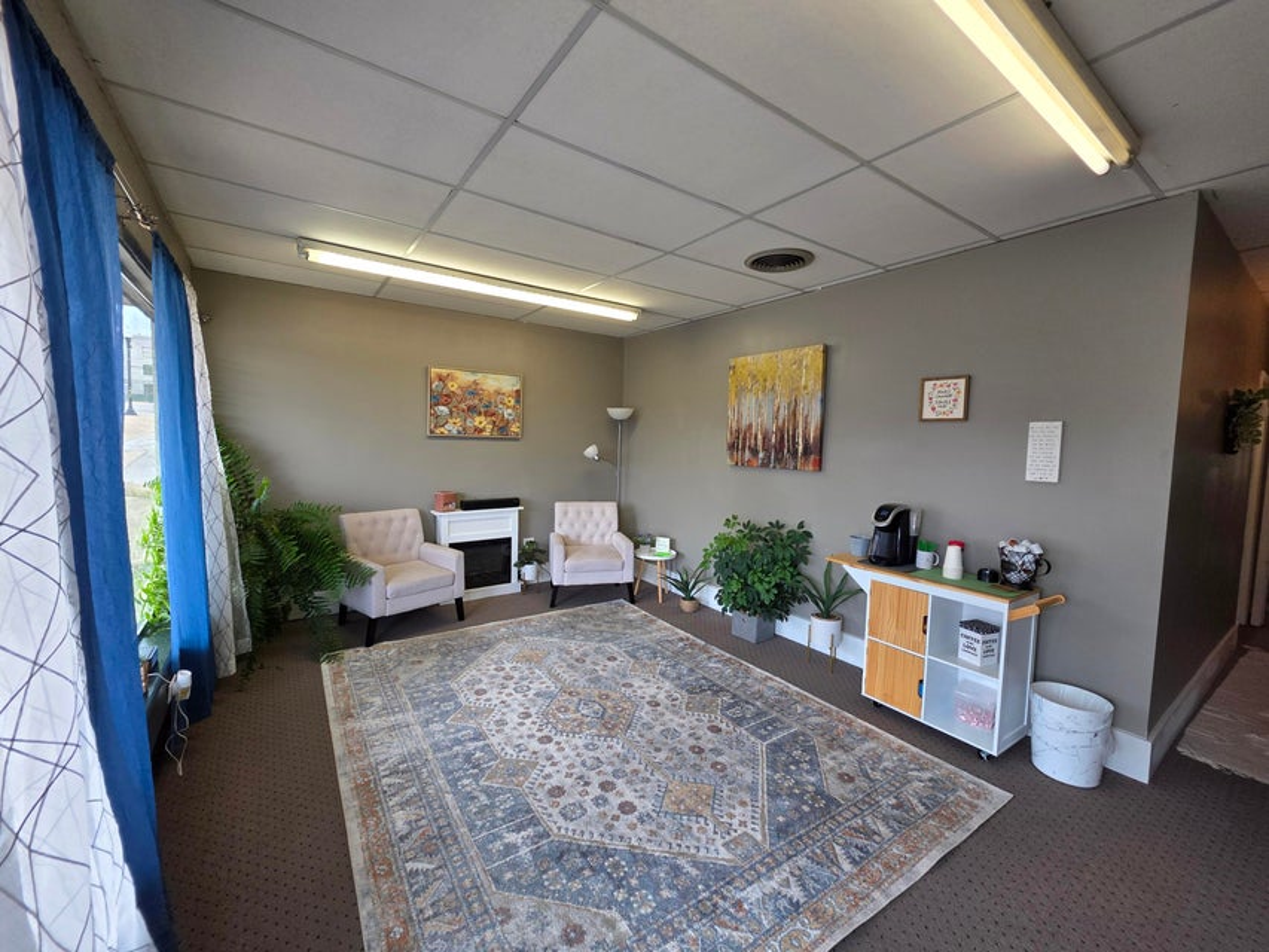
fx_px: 477
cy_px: 476
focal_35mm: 13
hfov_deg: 106.2
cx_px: 634
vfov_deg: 89.9
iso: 64
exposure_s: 1/120
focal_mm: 2.2
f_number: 1.9
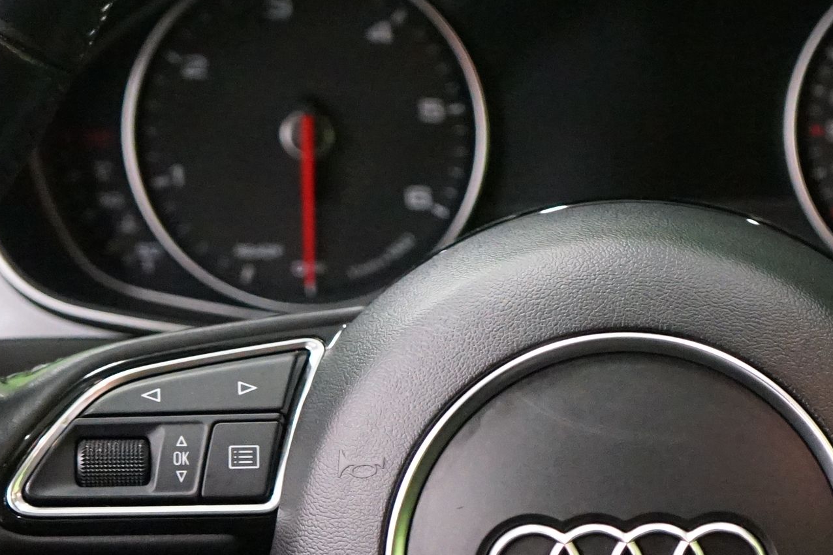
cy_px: 466
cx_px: 652
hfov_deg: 18.8
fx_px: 2498
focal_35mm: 108
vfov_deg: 12.6
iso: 6400
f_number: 4
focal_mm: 35
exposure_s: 1/30
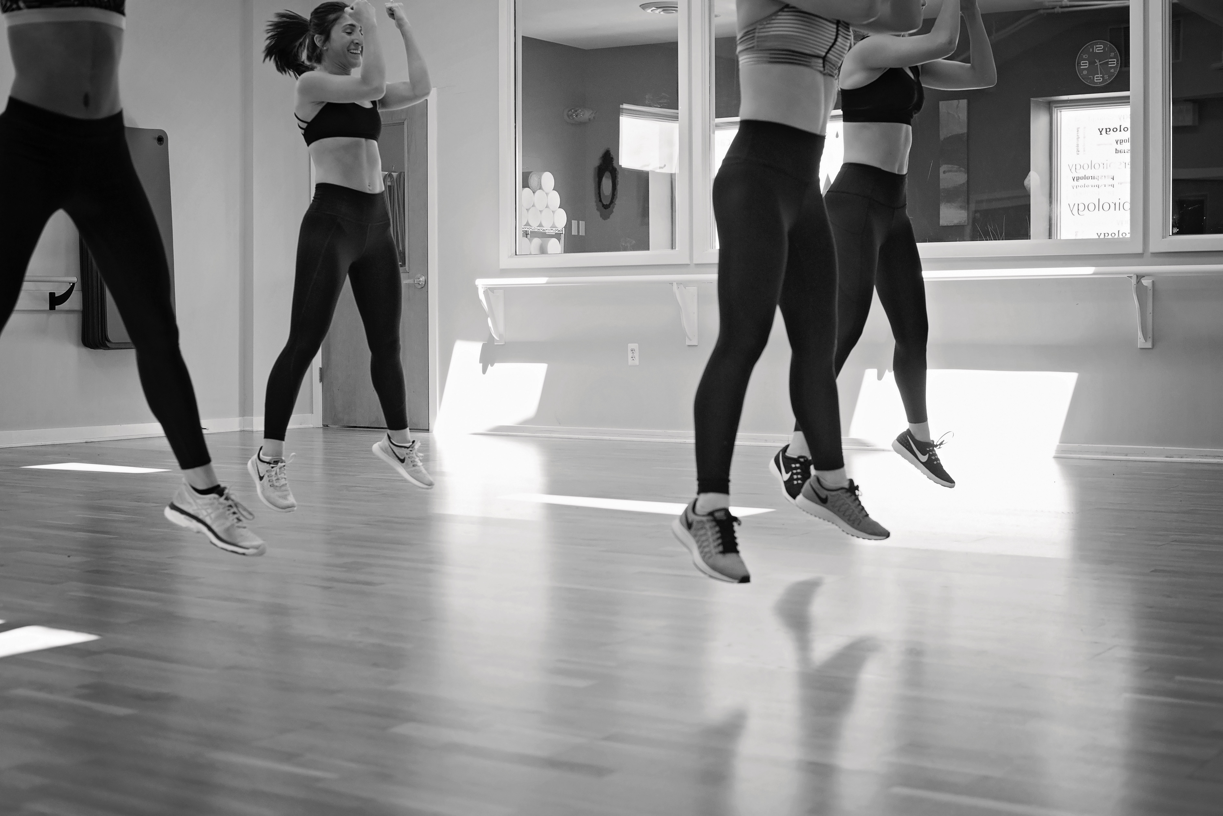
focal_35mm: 50
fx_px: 1699
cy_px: 408
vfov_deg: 27.0
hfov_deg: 39.6
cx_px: 612
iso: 1250
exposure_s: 1/400
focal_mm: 50
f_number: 4
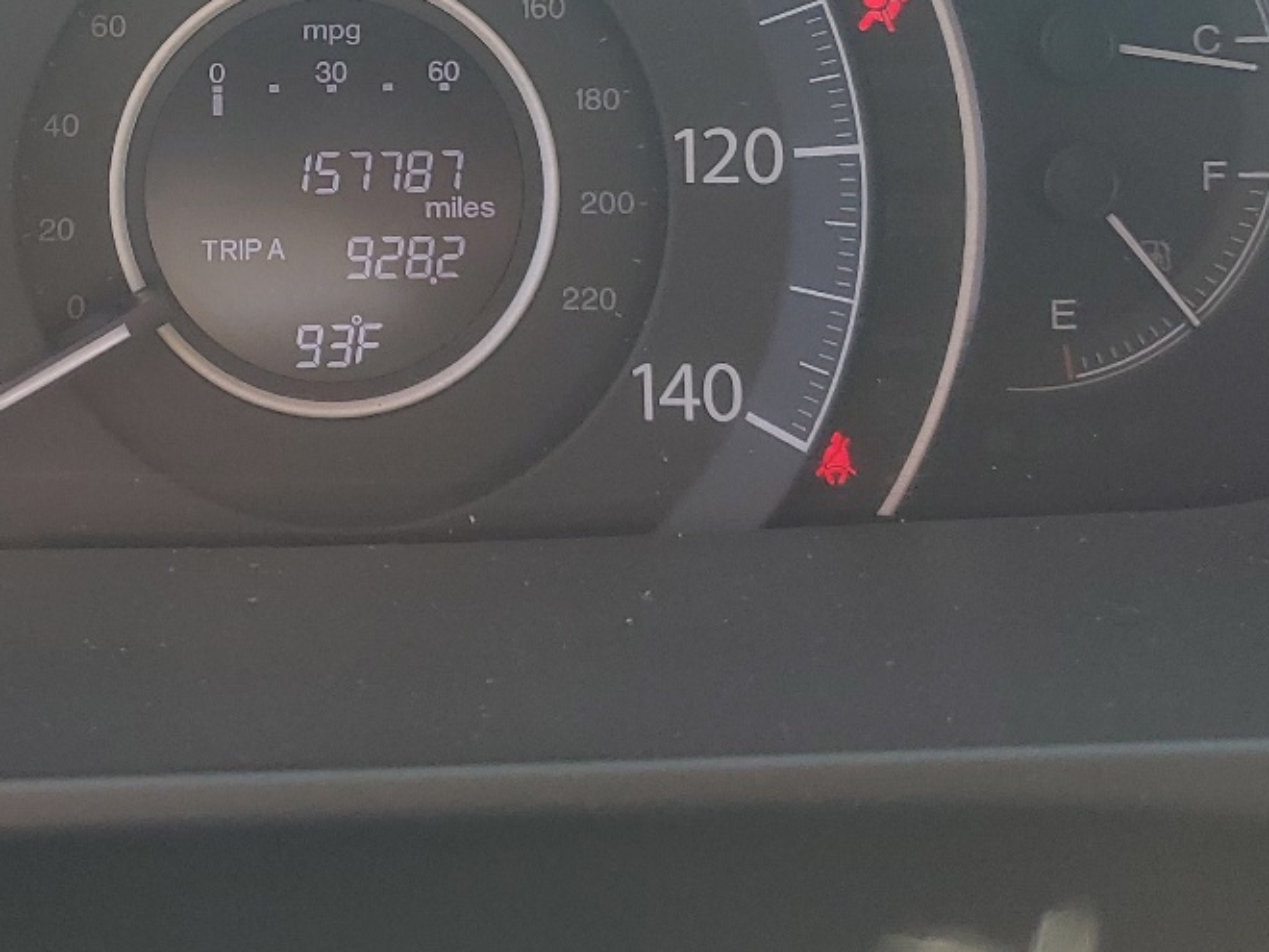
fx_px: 2310
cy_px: -29
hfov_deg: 30.0
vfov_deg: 22.3
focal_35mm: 63
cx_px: 256
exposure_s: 1/370
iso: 50
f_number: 1.5
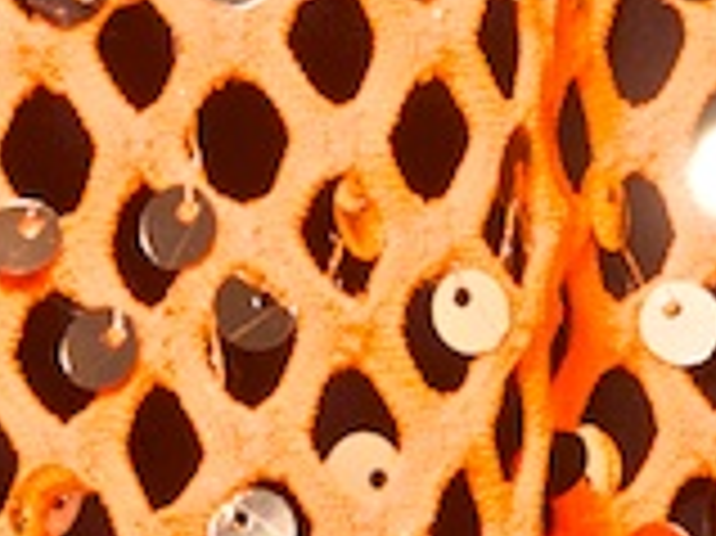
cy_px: -243
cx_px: 1144
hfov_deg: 4.5
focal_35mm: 436
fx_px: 9011
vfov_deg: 3.4
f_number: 11
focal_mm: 80
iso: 400
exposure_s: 1/800
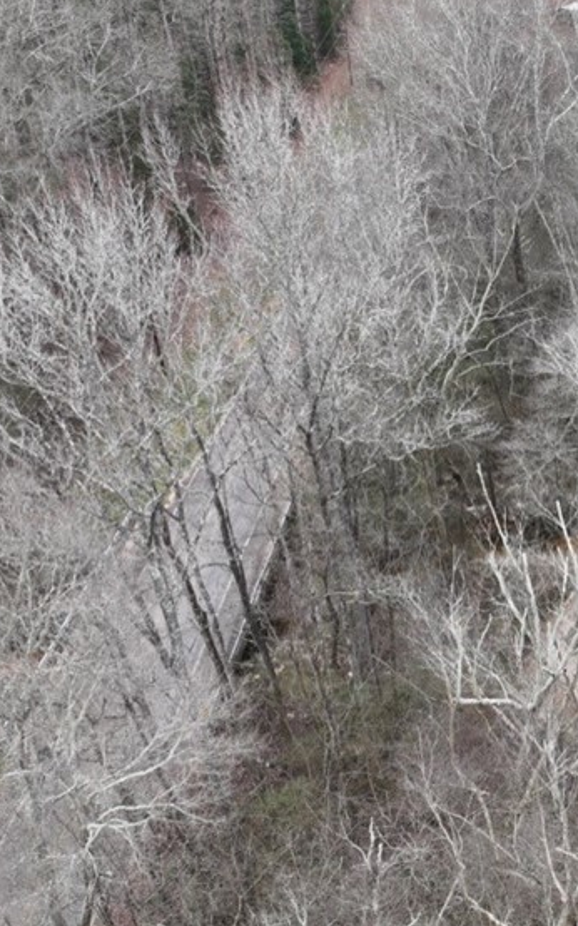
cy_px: 502
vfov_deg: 42.6
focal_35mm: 47
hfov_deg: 24.5
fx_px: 1185
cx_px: 717
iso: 100
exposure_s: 1/20
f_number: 2.8
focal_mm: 12.29
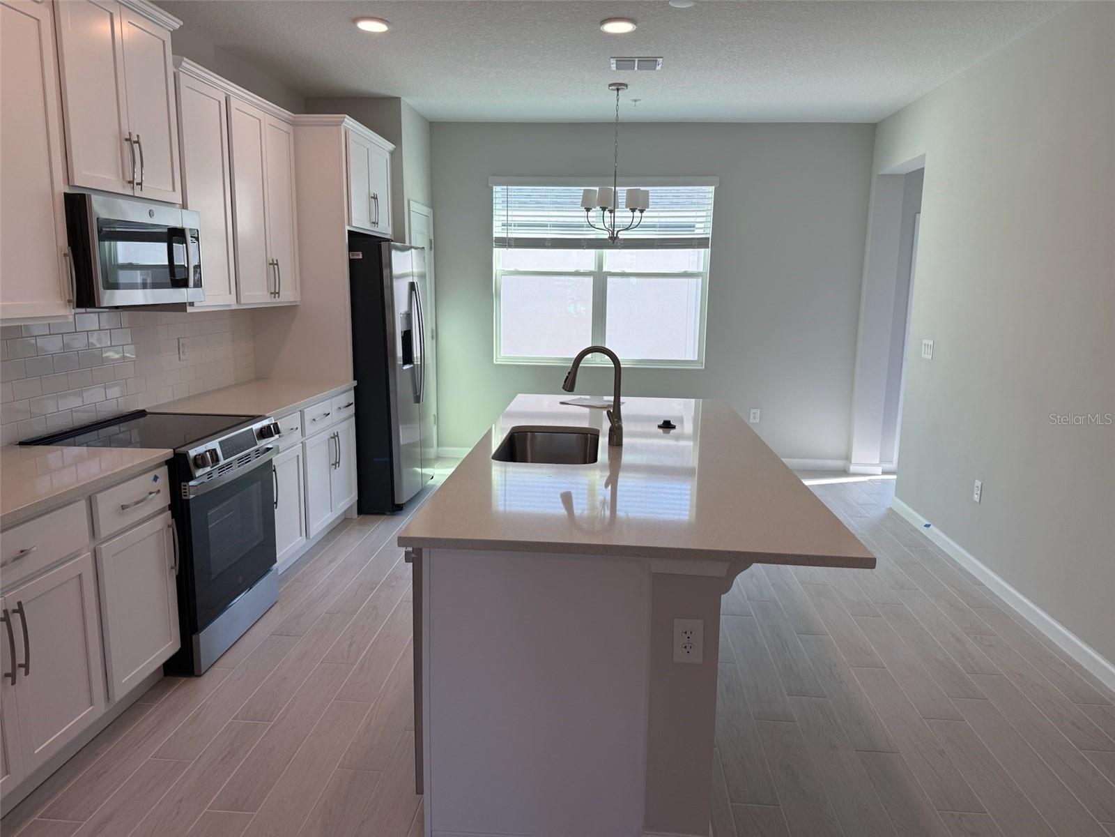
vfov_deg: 56.8
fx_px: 773
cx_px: 558
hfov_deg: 71.6
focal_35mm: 24
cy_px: 418
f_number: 1.78
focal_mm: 6.76
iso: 100
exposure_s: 1/374
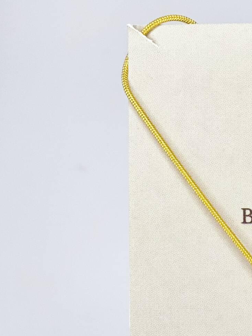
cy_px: 237
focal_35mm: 137
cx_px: 320
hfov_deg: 10.6
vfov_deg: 14.4
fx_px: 1330
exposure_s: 1/122
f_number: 2
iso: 80
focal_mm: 6
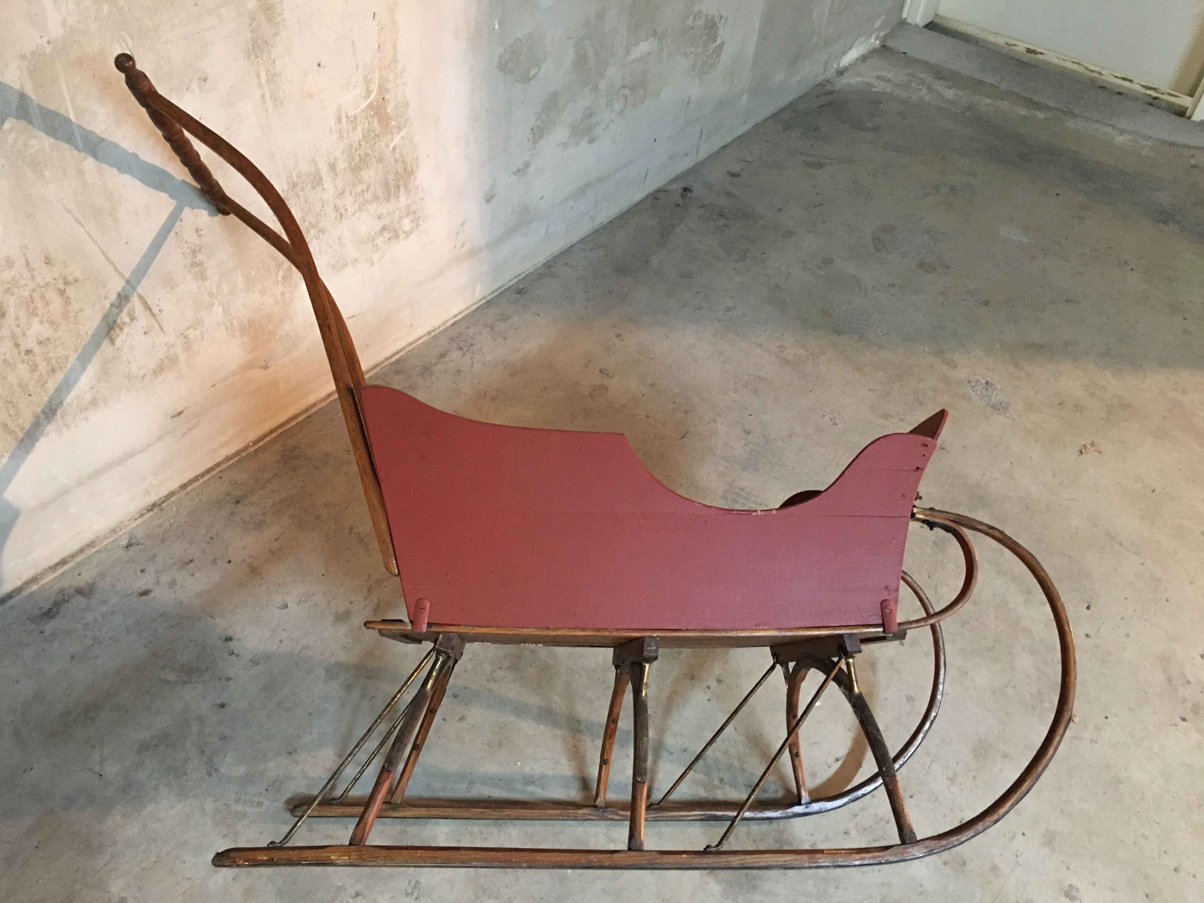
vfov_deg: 48.2
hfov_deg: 61.7
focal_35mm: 29
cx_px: 602
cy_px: 452
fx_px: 1009
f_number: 2.2
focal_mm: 4.15
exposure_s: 1/8
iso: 160
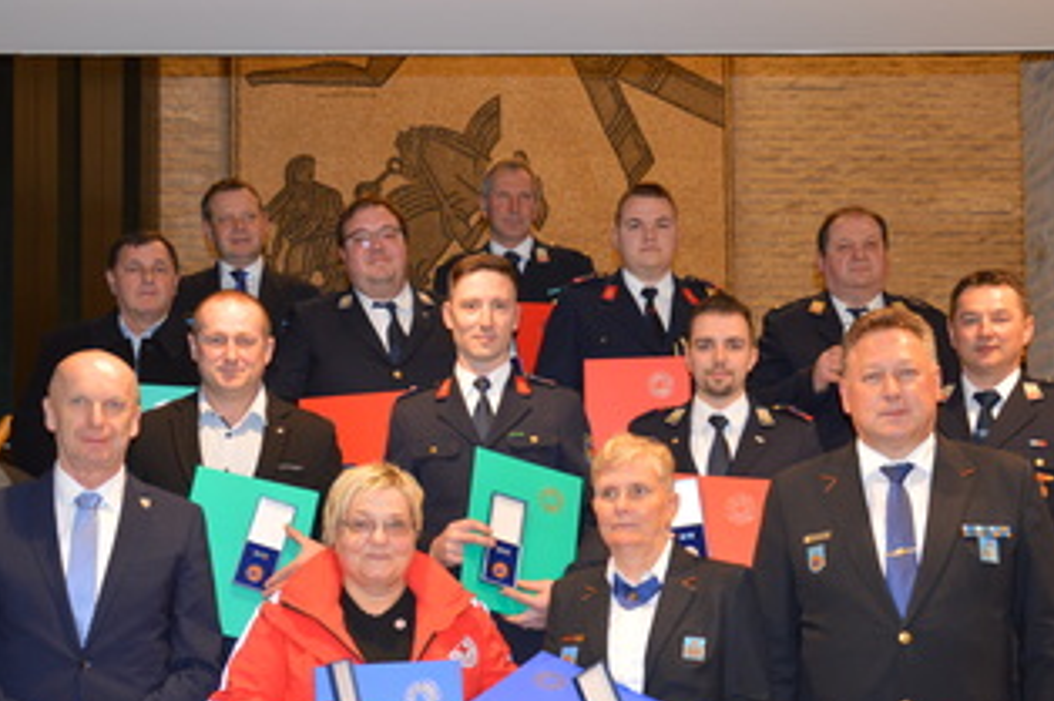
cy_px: 498
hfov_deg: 37.0
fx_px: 1572
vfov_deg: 25.0
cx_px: 473
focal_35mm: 54
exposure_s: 1/60
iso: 560
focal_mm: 25
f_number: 4
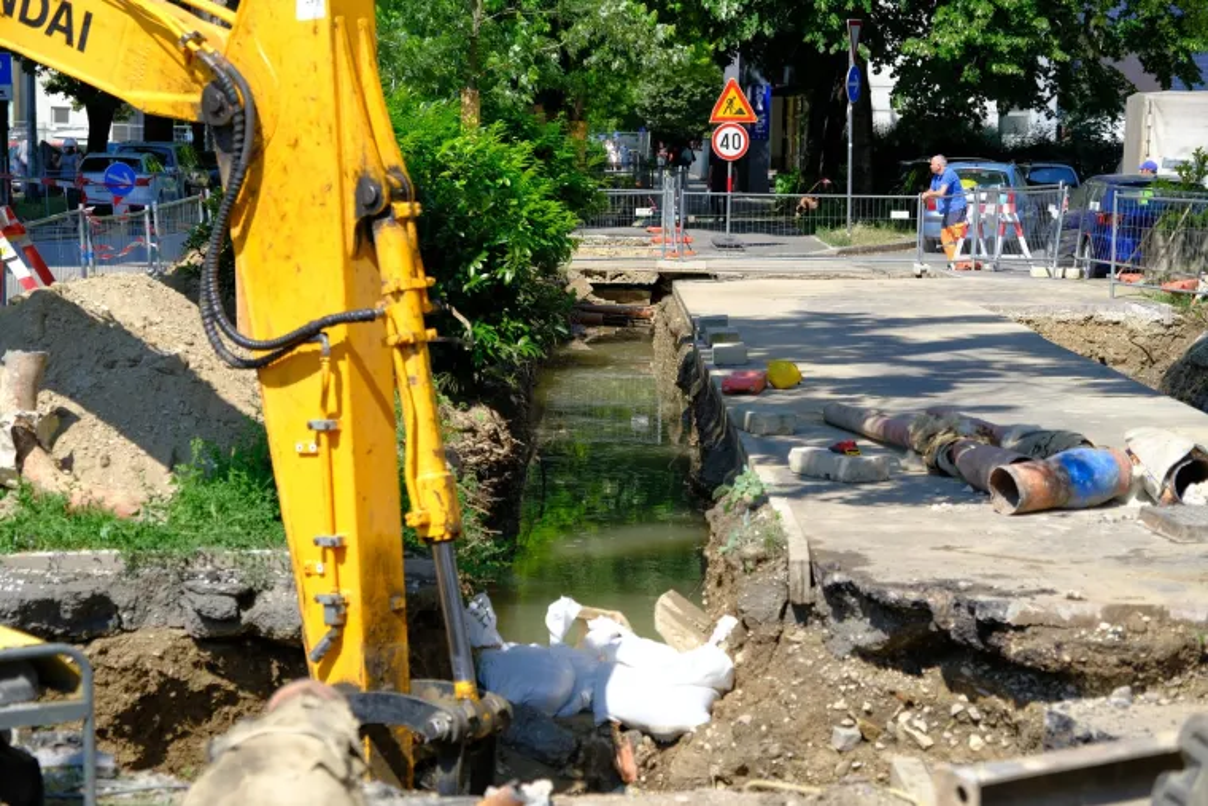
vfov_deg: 16.5
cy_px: 403
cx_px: 604
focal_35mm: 83
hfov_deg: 24.5
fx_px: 2785
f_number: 4
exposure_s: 1/1000
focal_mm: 55
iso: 200
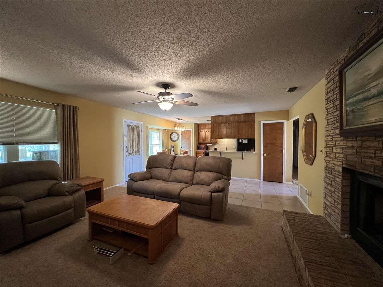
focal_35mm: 13
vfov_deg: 89.9
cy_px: 144
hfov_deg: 106.2
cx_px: 192
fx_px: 144
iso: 400
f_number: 1.8
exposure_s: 1/60
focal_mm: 1.57
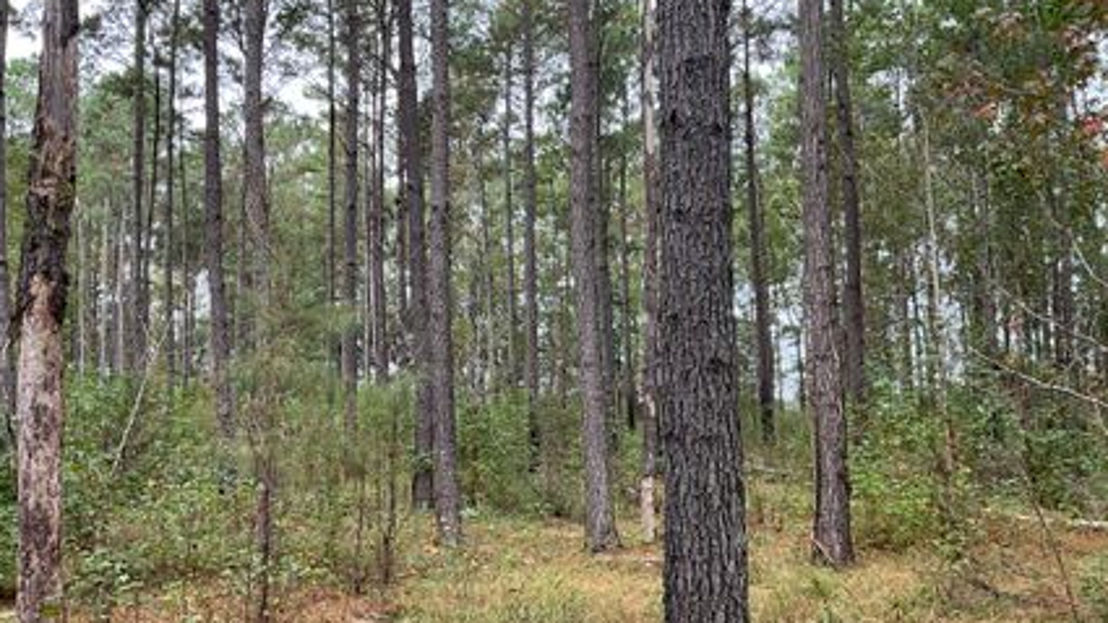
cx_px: 549
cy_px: 351
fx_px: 940
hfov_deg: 61.0
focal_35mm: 32
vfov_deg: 36.6
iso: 25
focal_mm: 3
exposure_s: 1/177
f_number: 1.8
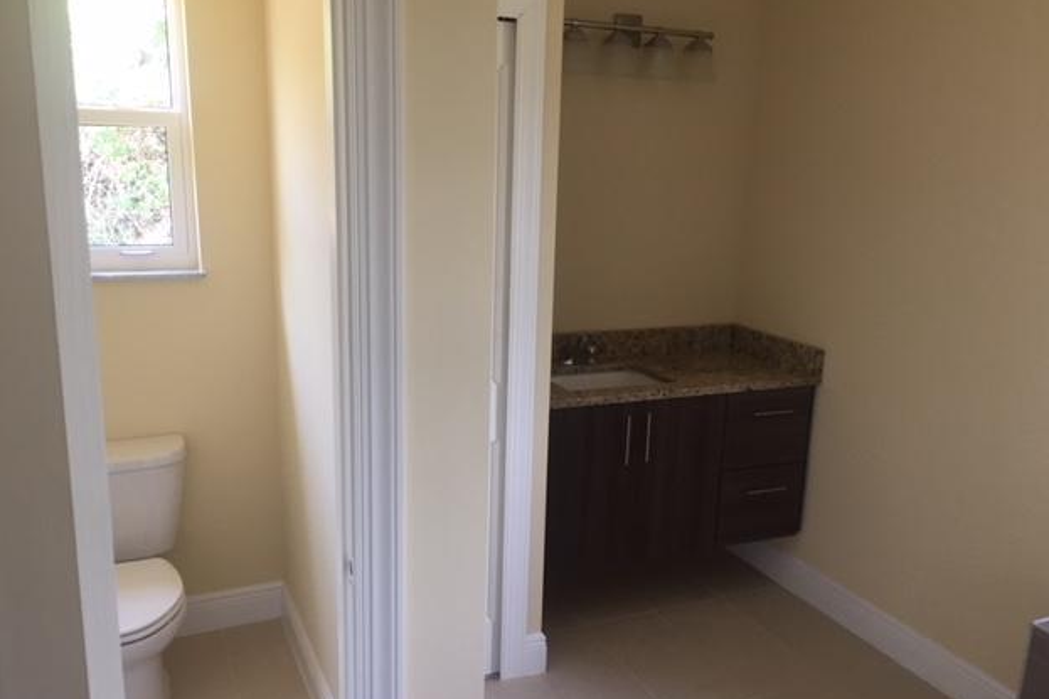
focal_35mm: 31
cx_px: 524
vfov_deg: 42.3
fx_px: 903
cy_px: 369
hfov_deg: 60.3
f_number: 2.2
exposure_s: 1/30
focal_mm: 4.15
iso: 50
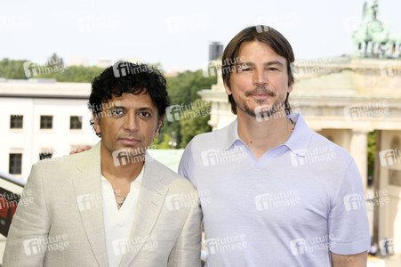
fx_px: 1135
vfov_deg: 13.4
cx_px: 200
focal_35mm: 102
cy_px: 134
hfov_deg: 20.0
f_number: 11
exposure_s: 1/200
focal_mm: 102
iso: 320
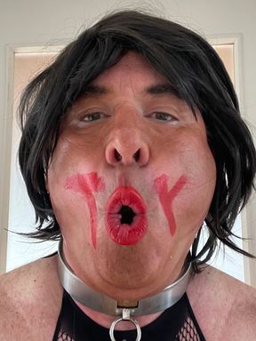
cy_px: 170
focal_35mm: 30
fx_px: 296
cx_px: 128
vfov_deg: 60.0
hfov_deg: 46.8
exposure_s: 1/35
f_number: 2.2
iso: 400
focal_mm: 2.71
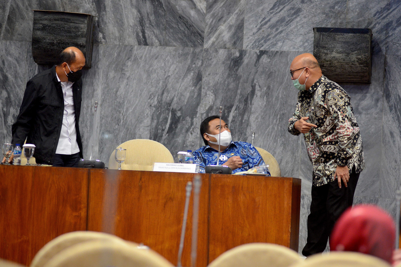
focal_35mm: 125
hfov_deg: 16.4
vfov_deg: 11.0
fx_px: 1392
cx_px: 200
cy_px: 134
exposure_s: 1/125
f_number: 2.8
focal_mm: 125
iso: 2500
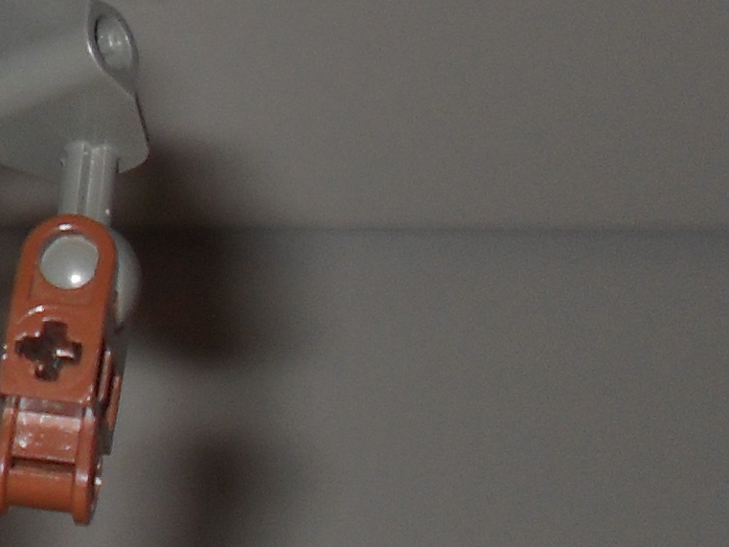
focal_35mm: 163
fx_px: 3433
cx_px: -342
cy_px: 74
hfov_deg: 11.6
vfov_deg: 9.1
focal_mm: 6.3
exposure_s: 1/45
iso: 100
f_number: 2.8
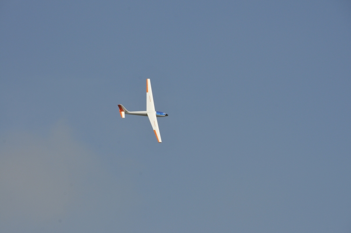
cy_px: 116
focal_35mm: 300
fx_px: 2921
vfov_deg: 4.6
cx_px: 176
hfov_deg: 6.9
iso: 320
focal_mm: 200
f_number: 13
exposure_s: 1/640
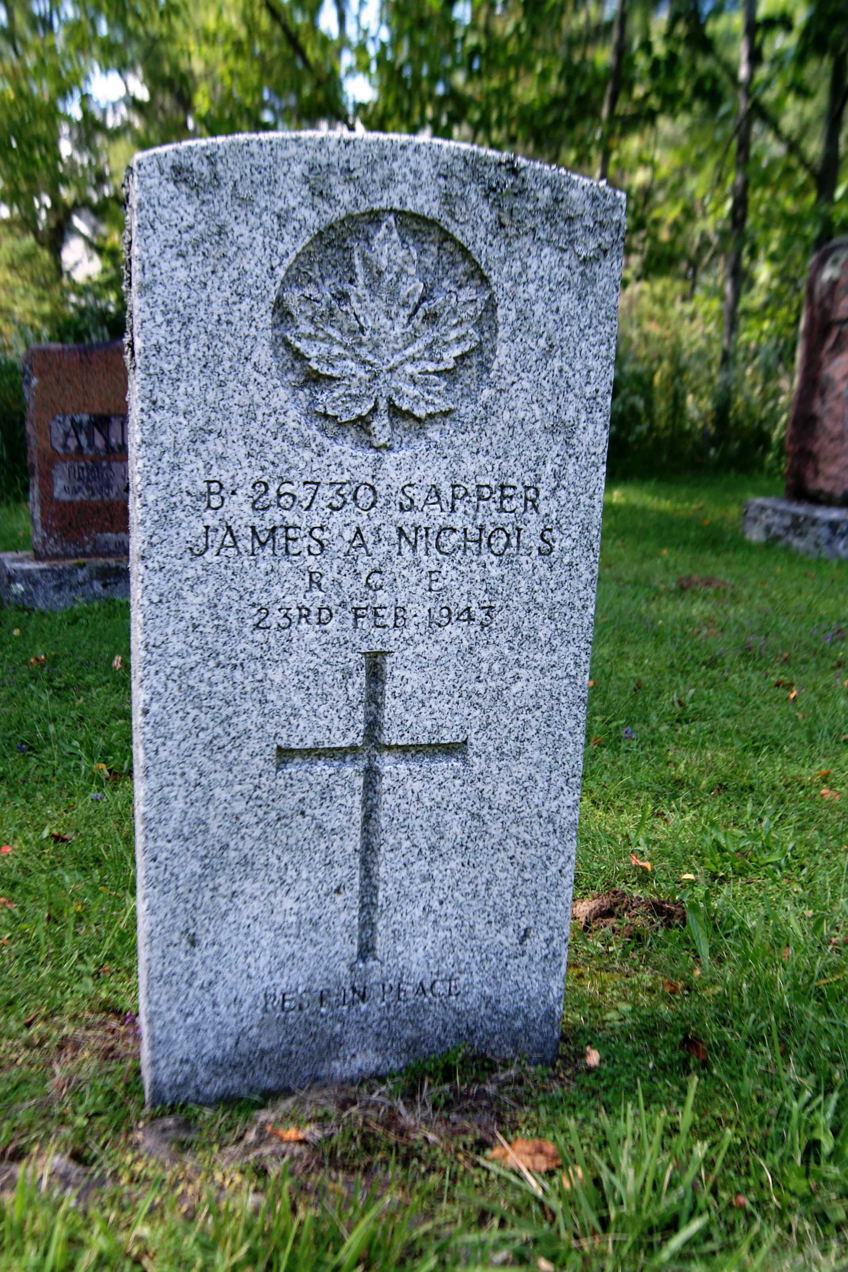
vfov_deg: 61.9
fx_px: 1060
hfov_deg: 43.6
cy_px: 636
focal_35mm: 30
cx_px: 424
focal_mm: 20
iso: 100
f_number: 4.5
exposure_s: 1/200
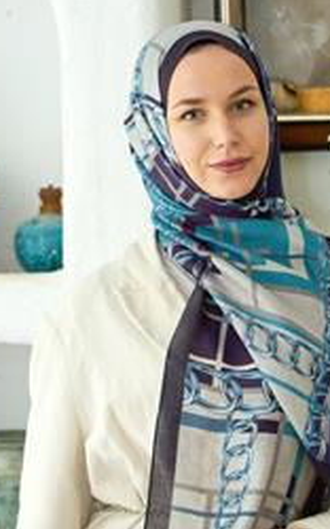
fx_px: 2997
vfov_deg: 10.1
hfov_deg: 6.3
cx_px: 233
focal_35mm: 208
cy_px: 379
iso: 800
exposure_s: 1/125
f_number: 4.5
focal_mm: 110
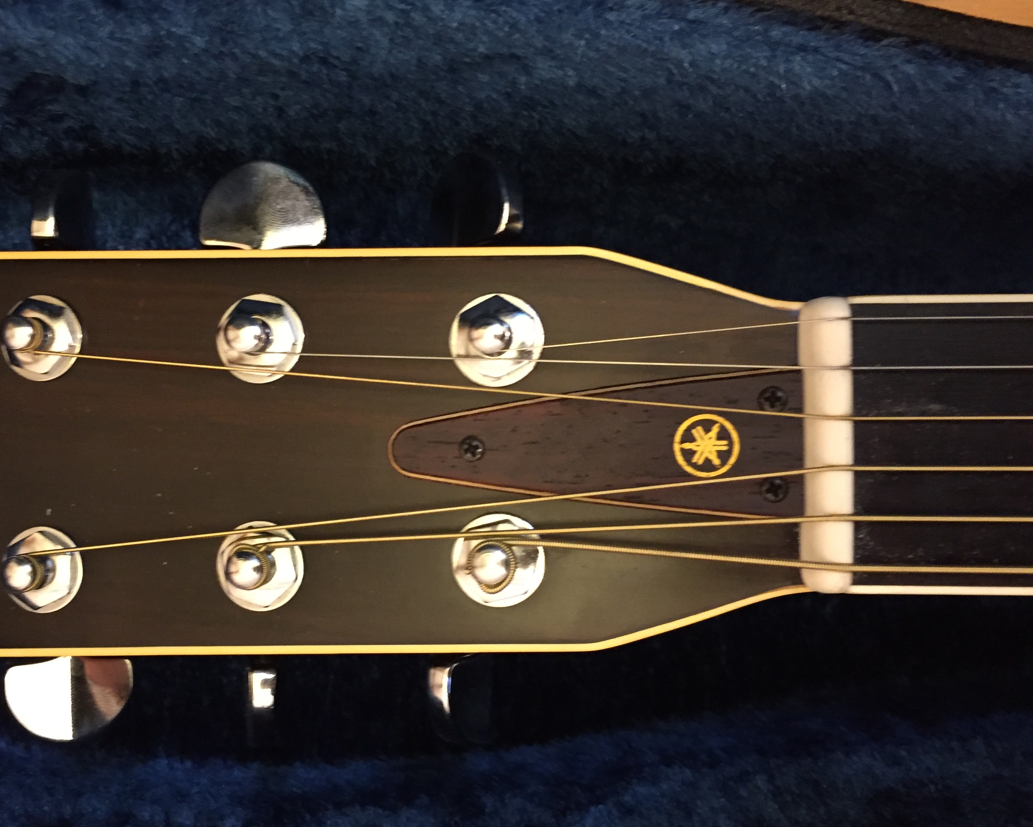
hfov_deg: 48.9
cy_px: 457
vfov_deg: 40.1
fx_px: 1131
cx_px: 440
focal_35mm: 37
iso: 250
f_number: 2.2
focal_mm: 4.15
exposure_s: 1/15
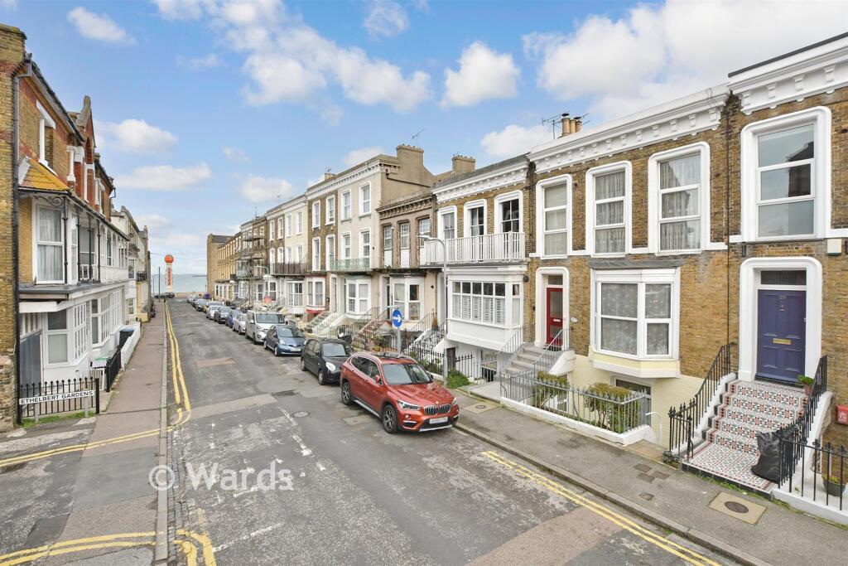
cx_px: 424
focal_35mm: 15
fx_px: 353
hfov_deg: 100.4
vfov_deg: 77.3
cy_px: 283
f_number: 9
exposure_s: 1/400
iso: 800
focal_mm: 10
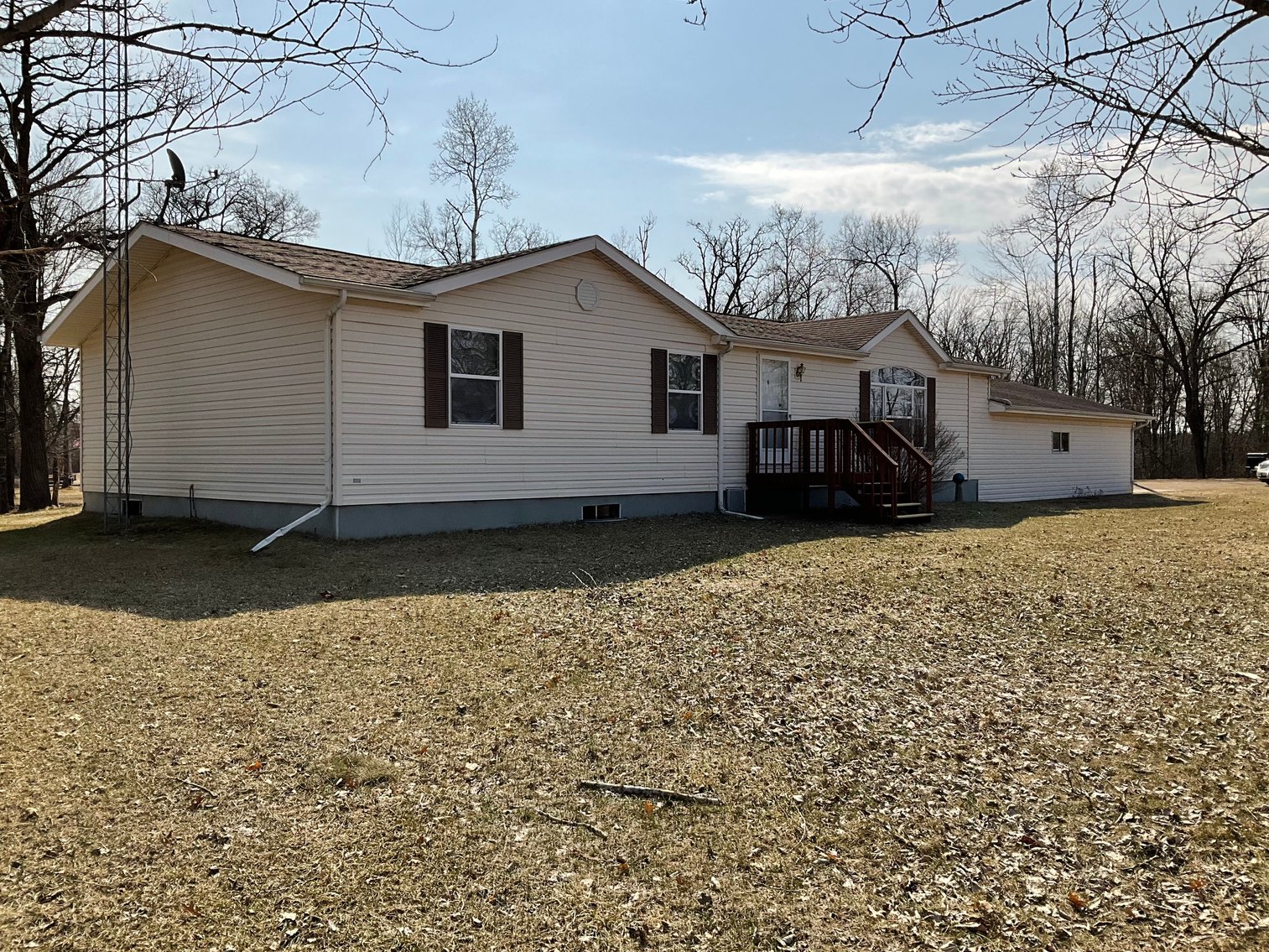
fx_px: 1063
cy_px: 476
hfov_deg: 61.7
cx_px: 634
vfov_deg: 48.2
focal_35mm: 29
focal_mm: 3
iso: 25
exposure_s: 1/4405
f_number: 1.8
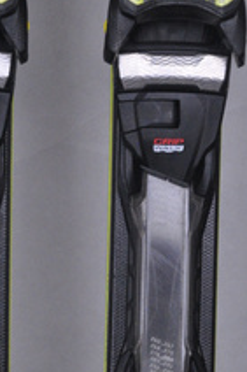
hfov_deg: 5.1
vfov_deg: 7.6
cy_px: 340
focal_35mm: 271
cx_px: 53
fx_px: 2794
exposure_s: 1/125
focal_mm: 85
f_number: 9.5
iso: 3200
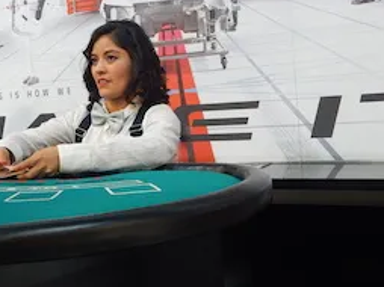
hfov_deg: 30.0
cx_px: 120
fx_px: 709
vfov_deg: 22.9
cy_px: 113
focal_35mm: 64
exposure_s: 1/30
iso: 400
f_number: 3.4
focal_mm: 6.8
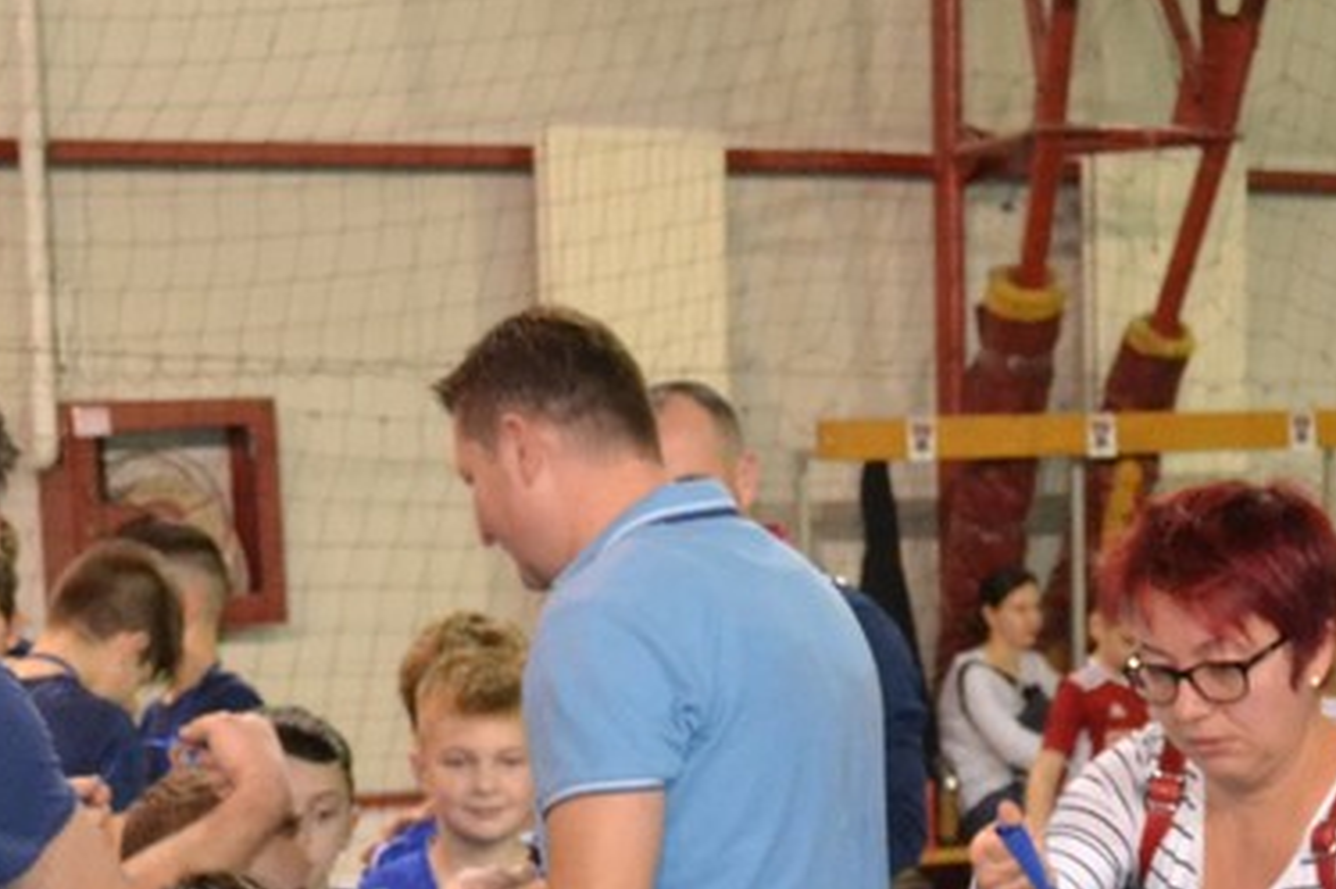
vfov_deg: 11.5
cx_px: 979
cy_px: 1444
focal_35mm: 113
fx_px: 4192
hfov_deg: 18.0
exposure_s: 1/60
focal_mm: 22
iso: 2500
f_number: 4
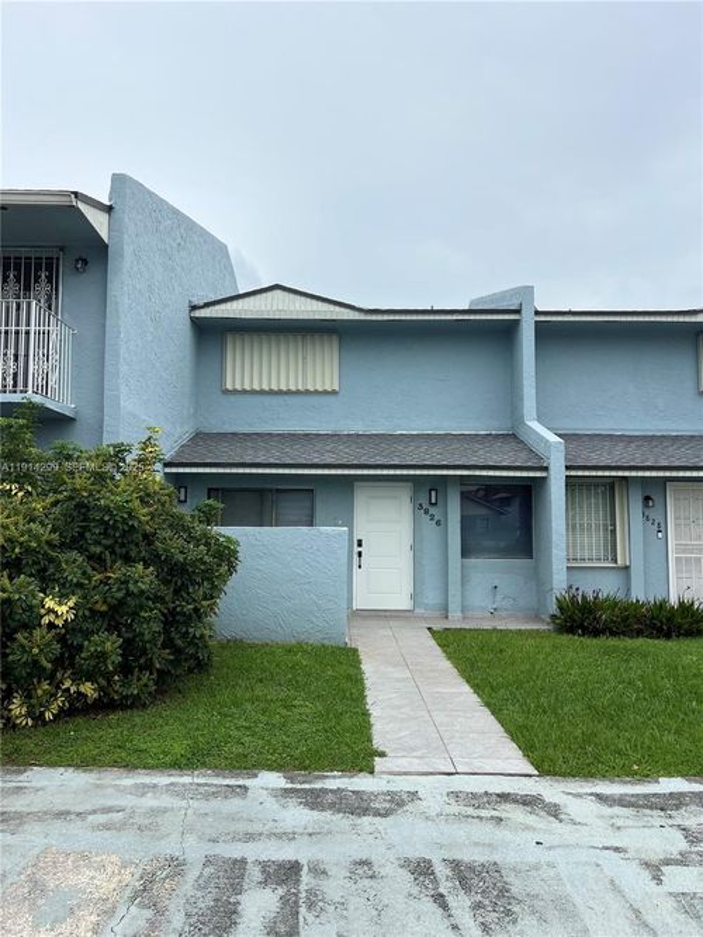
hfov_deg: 53.0
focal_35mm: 26
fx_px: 704
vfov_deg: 67.3
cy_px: 468
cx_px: 352
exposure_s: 1/3831
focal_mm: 5.7
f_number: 1.5
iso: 50
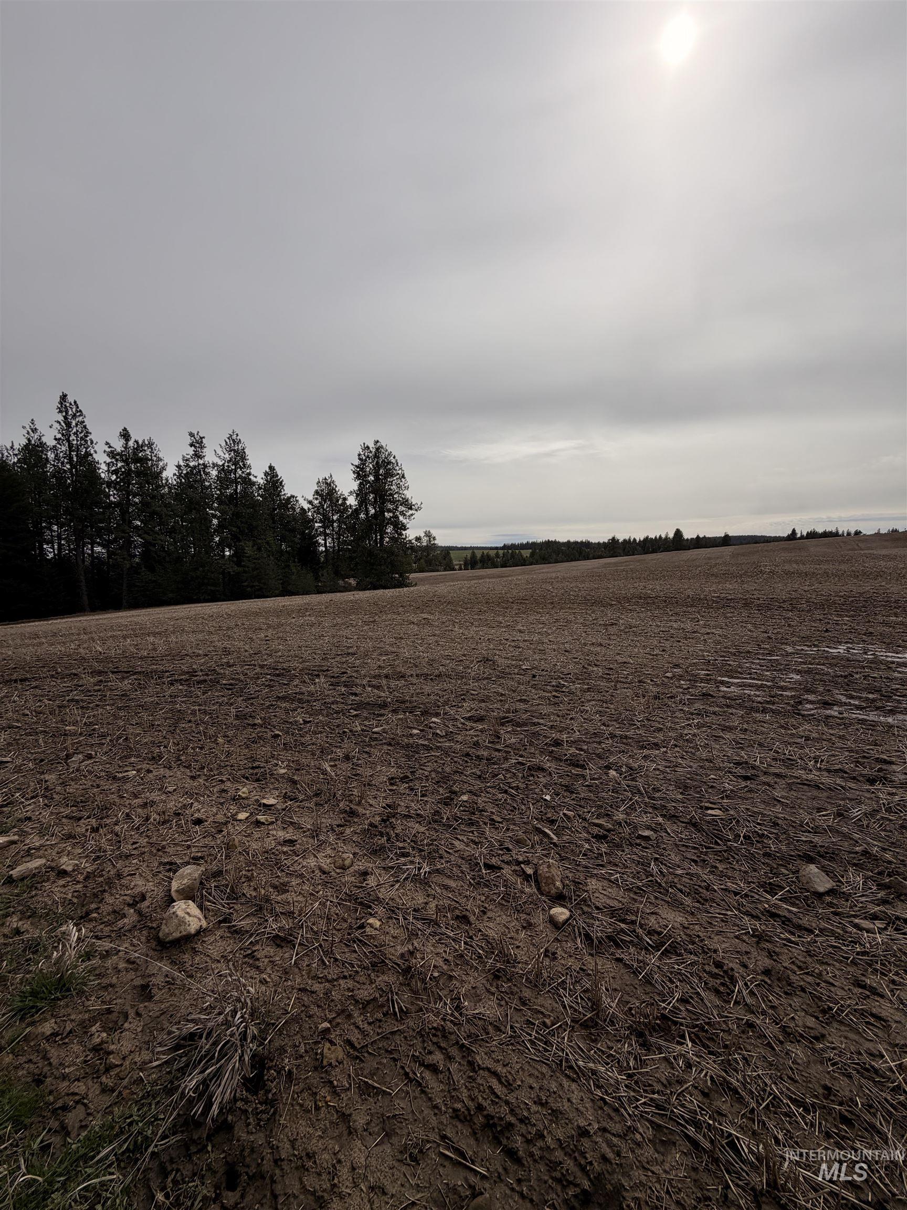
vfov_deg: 102.1
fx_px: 489
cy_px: 605
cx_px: 454
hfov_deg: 85.7
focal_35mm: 14
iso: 20
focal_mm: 2.22
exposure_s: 1/2320
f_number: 2.2
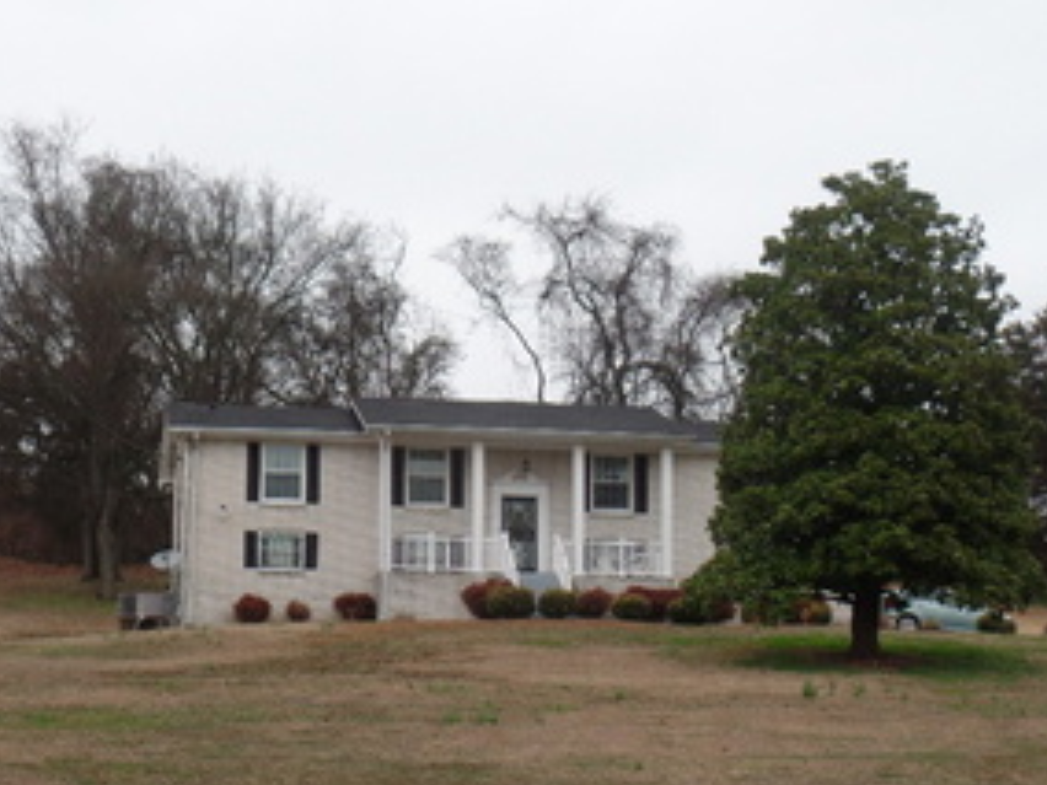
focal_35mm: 90
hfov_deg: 21.8
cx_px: 479
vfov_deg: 16.4
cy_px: 549
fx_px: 2722
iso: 100
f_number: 3.6
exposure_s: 1/125
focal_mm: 11.4
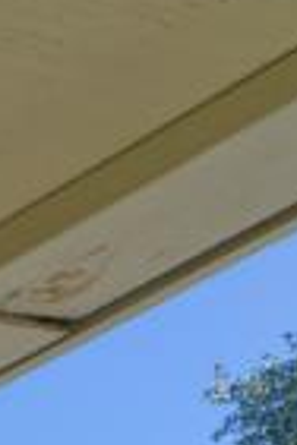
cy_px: 1531
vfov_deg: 8.5
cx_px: -1561
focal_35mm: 181
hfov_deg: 4.8
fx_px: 2240
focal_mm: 17
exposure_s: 1/50
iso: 100
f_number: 14
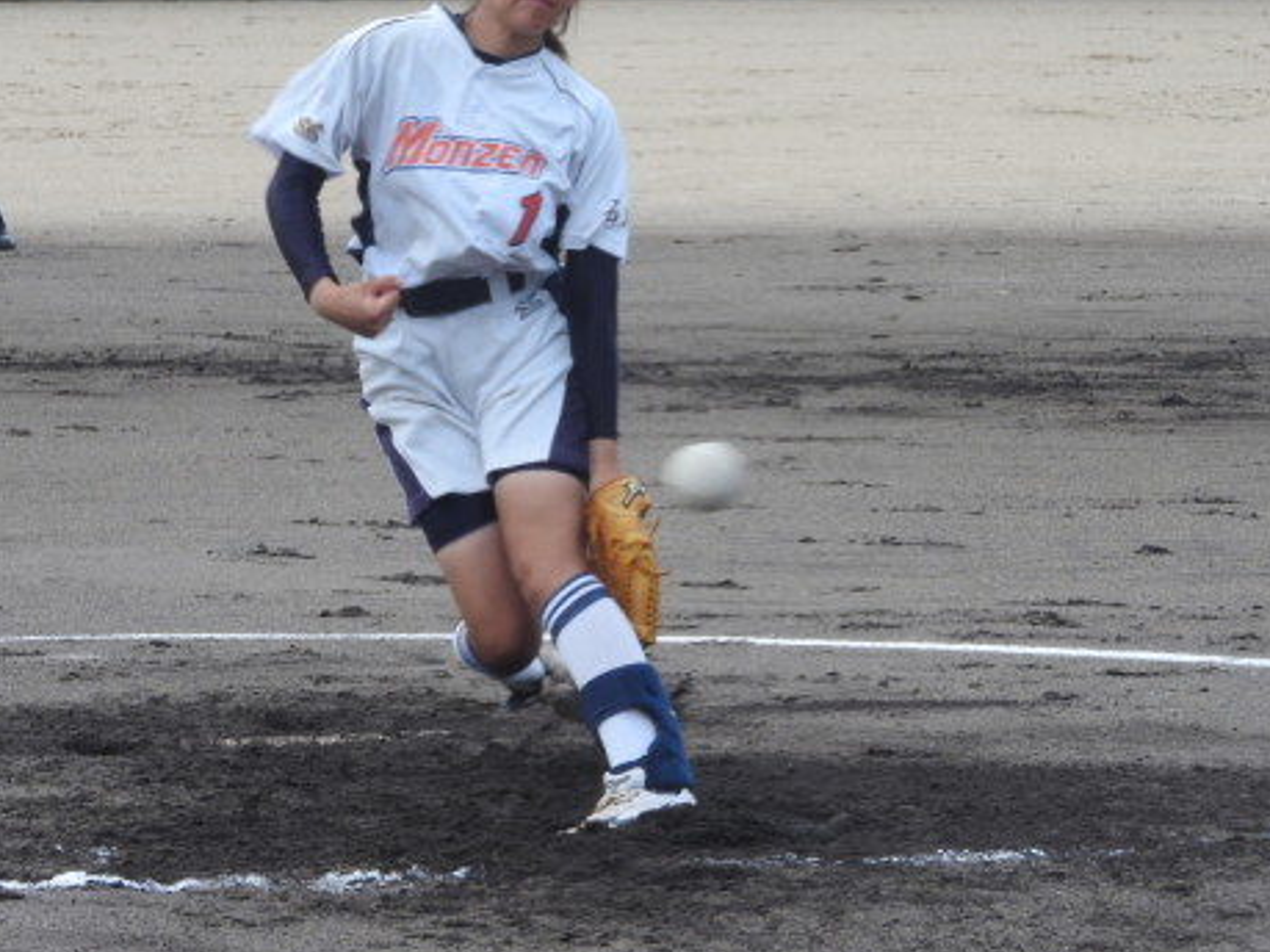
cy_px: 371
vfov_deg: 4.5
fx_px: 11994
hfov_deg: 6.1
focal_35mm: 327
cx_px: 606
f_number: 5.5
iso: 100
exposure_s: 1/250
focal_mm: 44.8
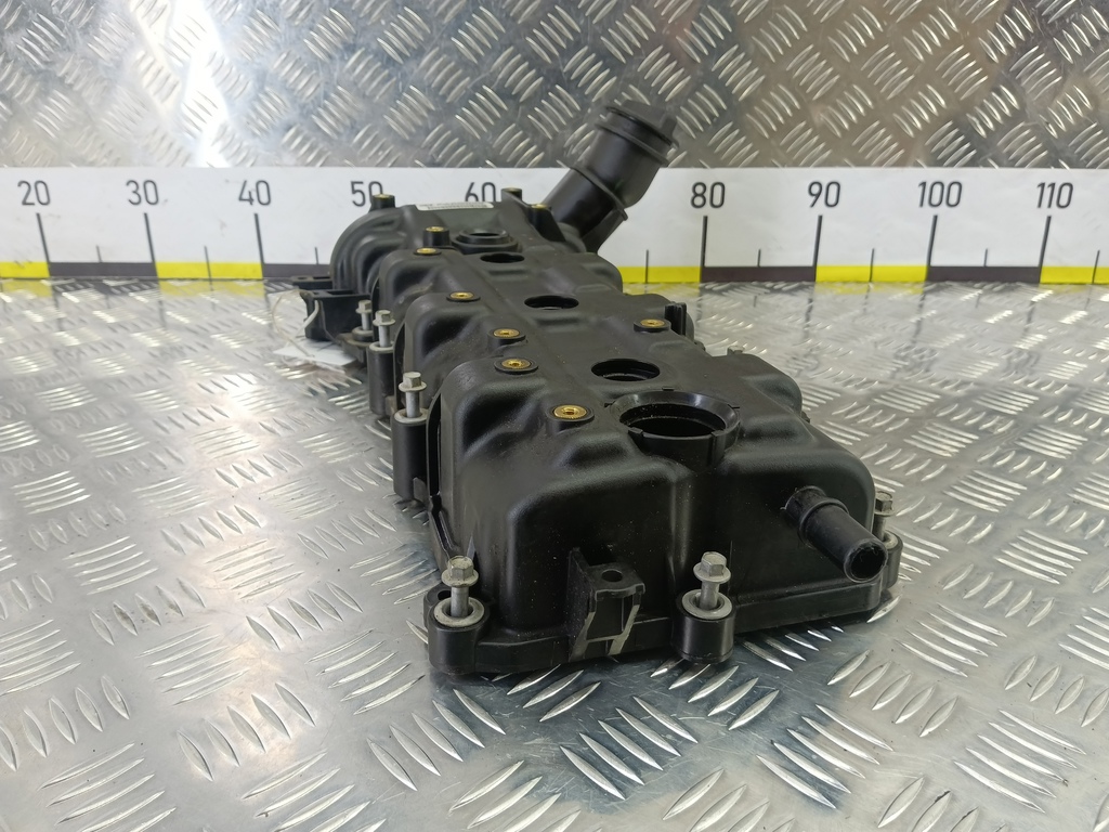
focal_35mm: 23
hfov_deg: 73.9
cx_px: 554
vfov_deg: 58.9
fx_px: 737
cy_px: 416
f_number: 1.6
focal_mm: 4.11
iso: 183
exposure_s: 1/50
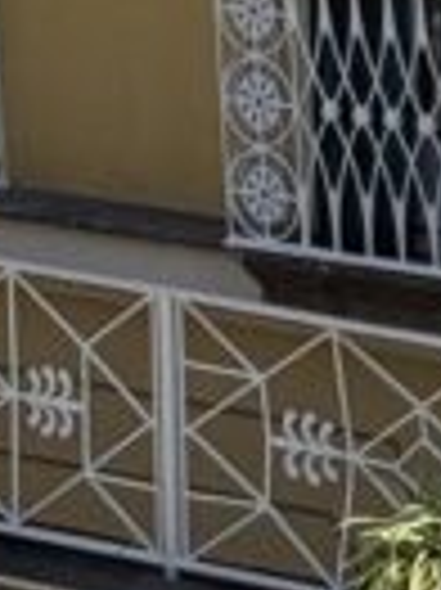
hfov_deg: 4.0
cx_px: -396
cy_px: -1401
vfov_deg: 5.0
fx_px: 6244
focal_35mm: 367
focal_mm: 6.76
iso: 64
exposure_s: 1/3704
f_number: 1.78
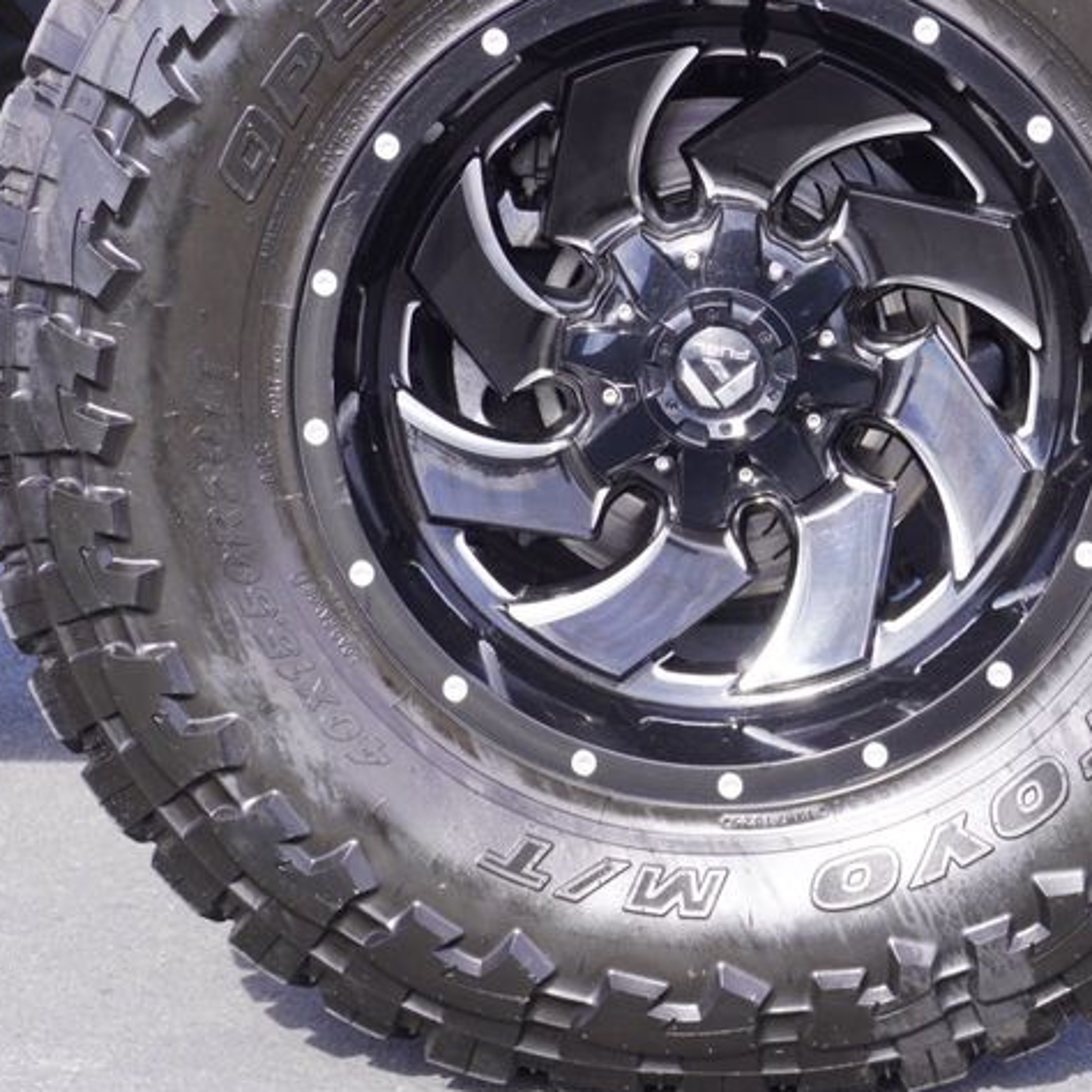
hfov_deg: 17.0
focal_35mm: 102
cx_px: 703
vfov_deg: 17.0
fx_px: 3637
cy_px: 357
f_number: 6.3
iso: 100
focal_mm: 37
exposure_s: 1/80
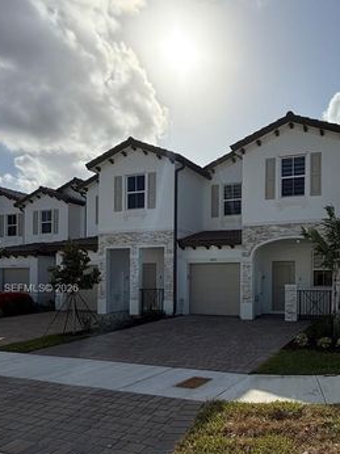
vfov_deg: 64.2
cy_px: 289
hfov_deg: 48.4
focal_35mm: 27
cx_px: 272
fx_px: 354
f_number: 2.2
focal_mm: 2.22
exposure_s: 1/5155
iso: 80
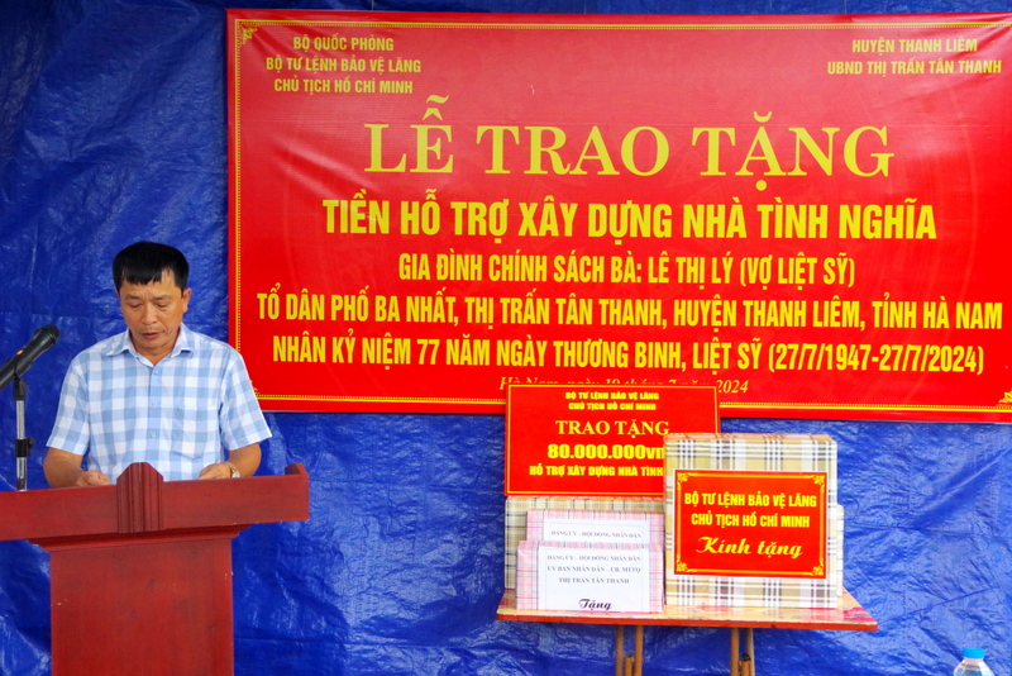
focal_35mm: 46
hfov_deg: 42.7
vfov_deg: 29.3
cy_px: 338
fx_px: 1294
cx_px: 506
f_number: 9
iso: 3200
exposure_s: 1/320
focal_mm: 31
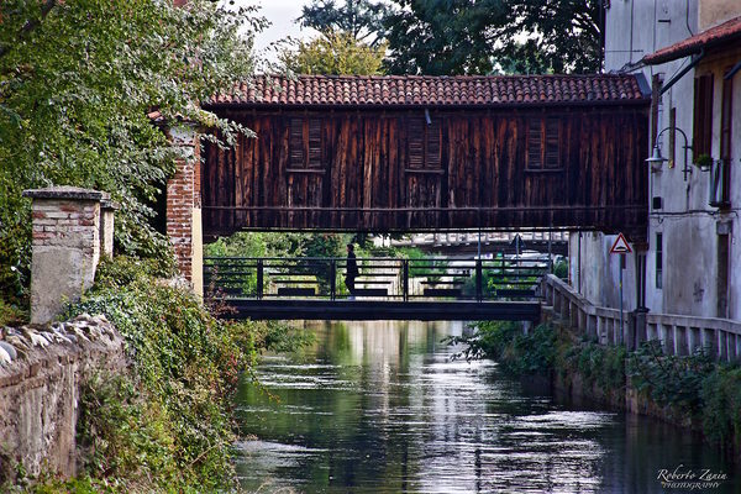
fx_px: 4322
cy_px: 247
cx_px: 370
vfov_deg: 6.5
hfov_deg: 9.8
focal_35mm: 210
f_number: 5.6
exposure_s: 1/125
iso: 100
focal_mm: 140
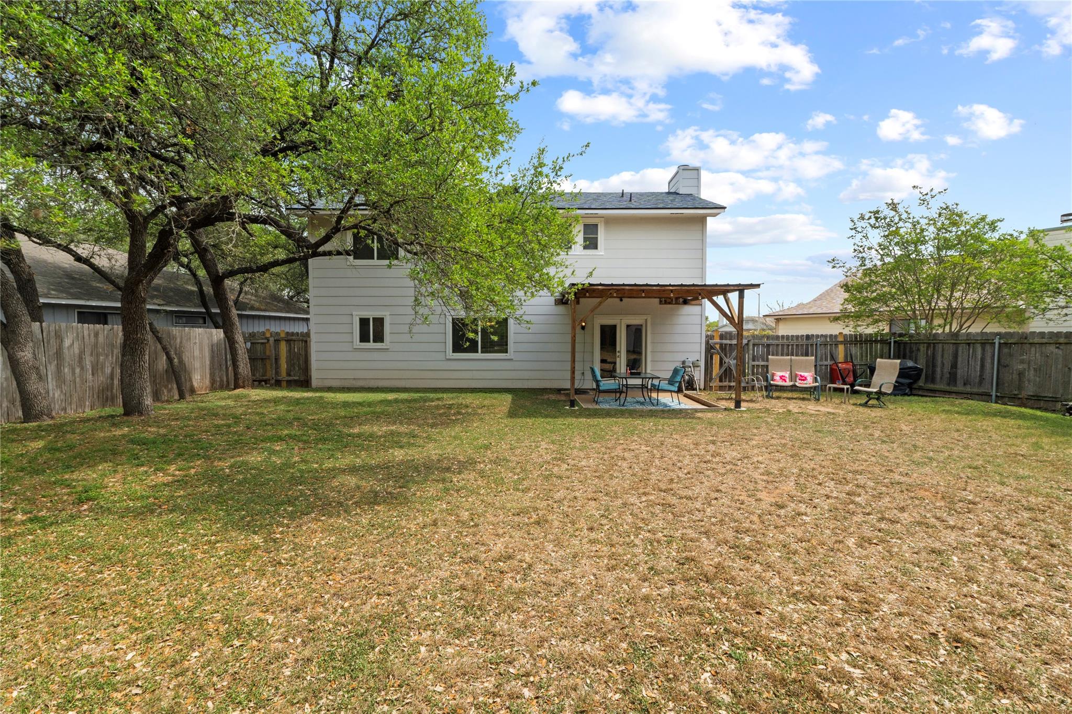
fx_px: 469
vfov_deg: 74.6
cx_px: 536
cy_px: 357
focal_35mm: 16
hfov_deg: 97.6
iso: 250
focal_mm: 10.5
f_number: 11
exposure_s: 1/25
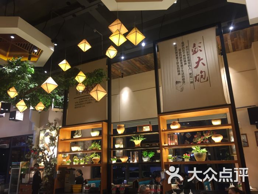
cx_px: 129
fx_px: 216
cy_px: 97
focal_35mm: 29
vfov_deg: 48.2
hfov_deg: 61.7
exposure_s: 1/33
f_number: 2.2
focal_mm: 4.15
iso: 50
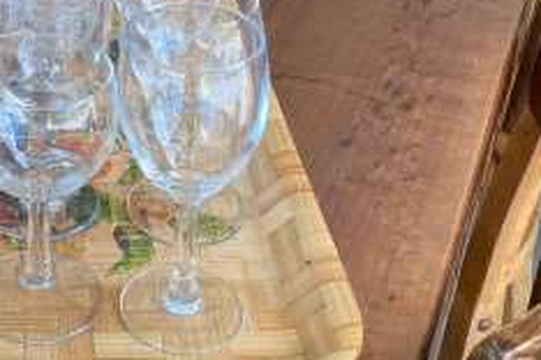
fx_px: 1217
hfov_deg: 24.1
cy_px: -204
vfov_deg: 15.4
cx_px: 14
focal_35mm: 81
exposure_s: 1/121
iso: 40
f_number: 1.8
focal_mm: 4.25
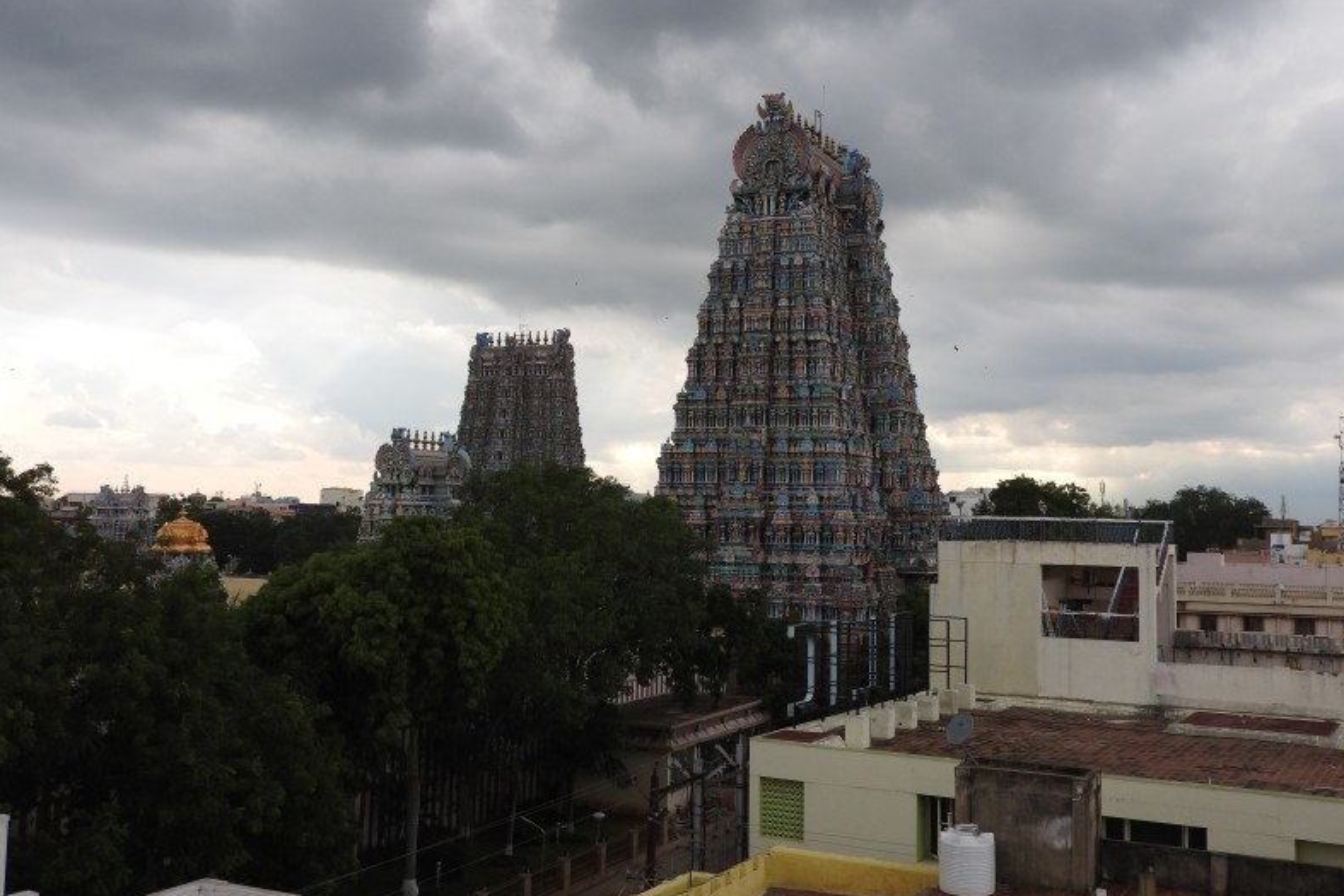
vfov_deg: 35.9
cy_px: 401
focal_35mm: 37
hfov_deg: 51.9
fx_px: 1381
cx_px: 681
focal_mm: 6.3
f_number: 3.8
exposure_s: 1/400
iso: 100
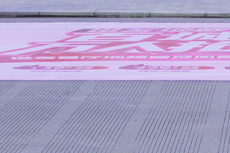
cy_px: -250
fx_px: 1508
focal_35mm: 236
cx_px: 232
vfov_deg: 5.6
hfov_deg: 8.7
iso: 200
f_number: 6.3
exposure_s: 1/200
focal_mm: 41
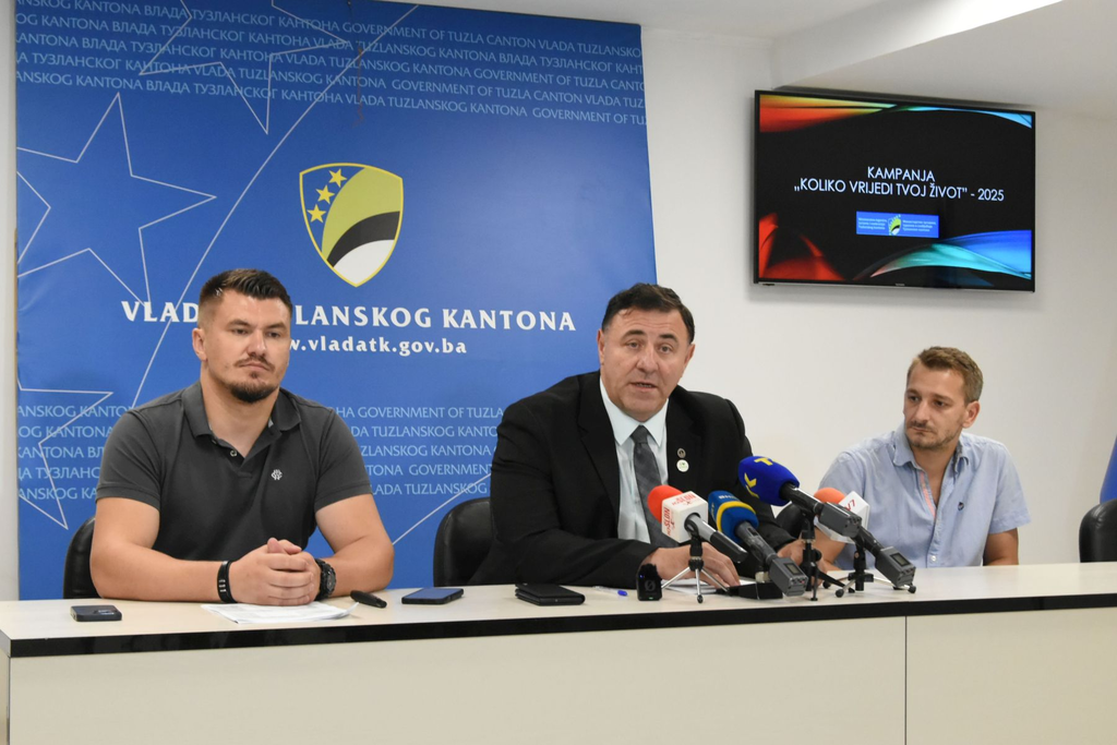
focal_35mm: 60
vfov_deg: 22.6
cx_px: 558
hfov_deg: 33.4
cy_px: 372
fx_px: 1862
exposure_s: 1/100
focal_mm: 40
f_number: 8
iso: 4000
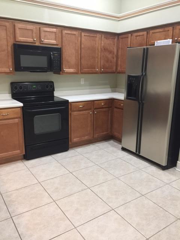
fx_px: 201
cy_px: 120
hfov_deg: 48.2
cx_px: 90
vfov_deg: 61.7
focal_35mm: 29
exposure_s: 1/15
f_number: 2.2
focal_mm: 4.15
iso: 125
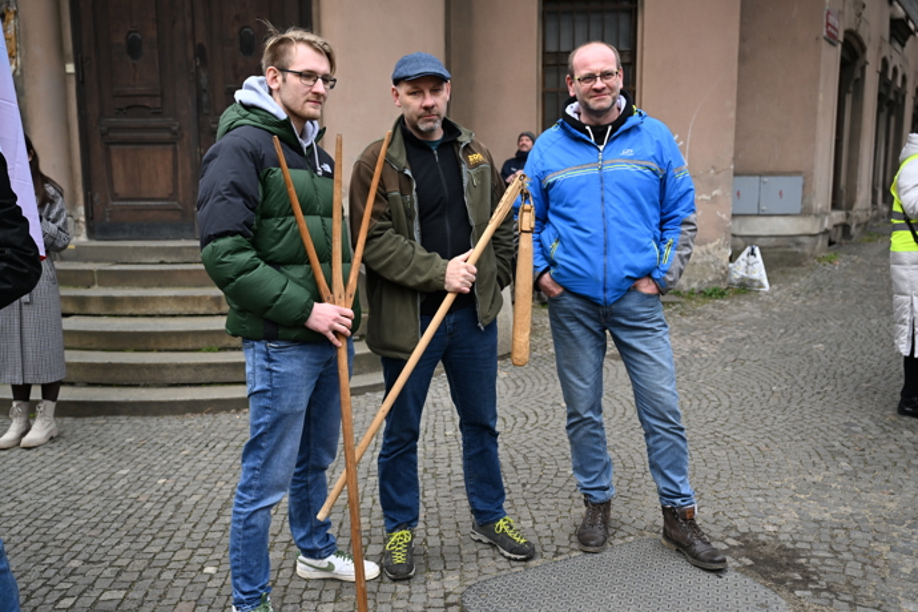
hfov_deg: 61.1
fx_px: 778
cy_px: 306
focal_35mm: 30
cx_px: 459
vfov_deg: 43.0
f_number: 3.5
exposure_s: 1/2000
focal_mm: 30.5
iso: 1000
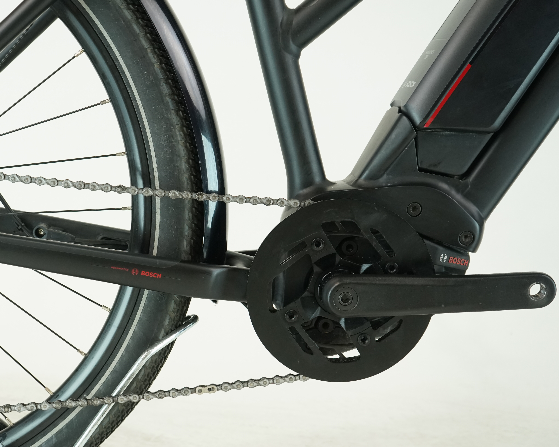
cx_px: 151
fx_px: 910
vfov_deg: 27.6
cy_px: 252
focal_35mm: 55
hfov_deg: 33.6
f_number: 5.6
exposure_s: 1/200
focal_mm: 40
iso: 1600
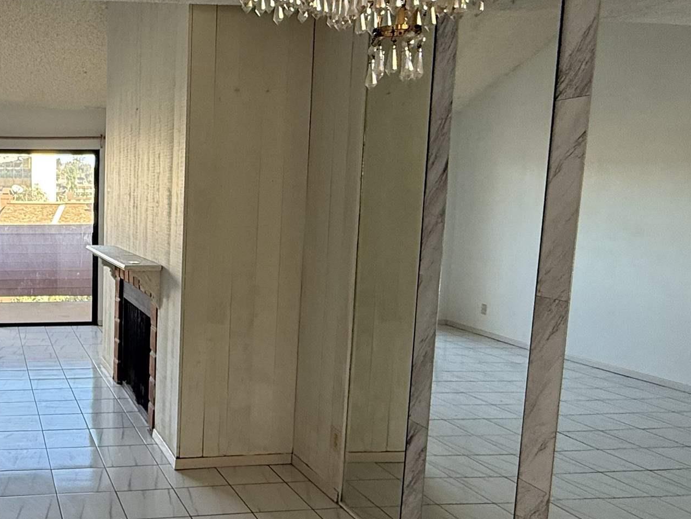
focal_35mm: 34
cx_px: 63
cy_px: 267
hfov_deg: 48.1
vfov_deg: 41.8
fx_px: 679
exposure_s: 1/120
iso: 100
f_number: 2.2
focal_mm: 2.22
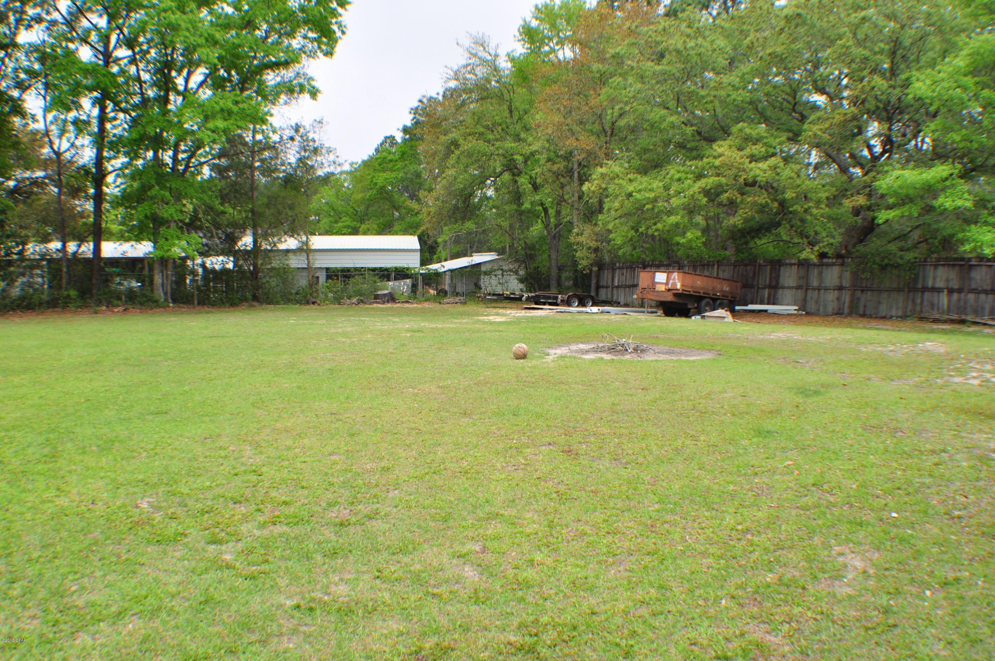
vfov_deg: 39.9
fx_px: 911
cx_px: 498
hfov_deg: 57.3
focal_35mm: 33
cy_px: 330
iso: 200
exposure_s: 1/200
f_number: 8
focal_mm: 22
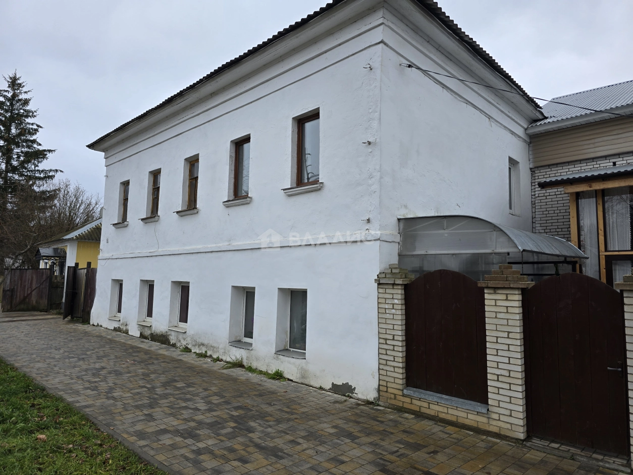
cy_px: 238
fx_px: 421
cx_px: 316
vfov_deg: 58.9
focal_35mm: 23
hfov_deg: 73.9
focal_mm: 6.3
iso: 32
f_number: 1.7
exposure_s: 1/180
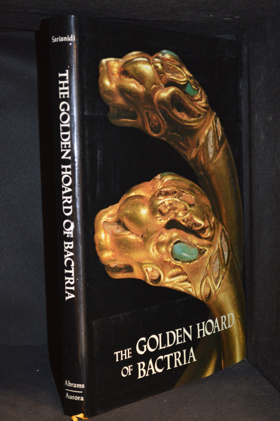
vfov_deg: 29.3
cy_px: 210
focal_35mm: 69
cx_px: 140
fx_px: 806
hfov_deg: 19.7
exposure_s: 1/30
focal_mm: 46
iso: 1800
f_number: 5.3
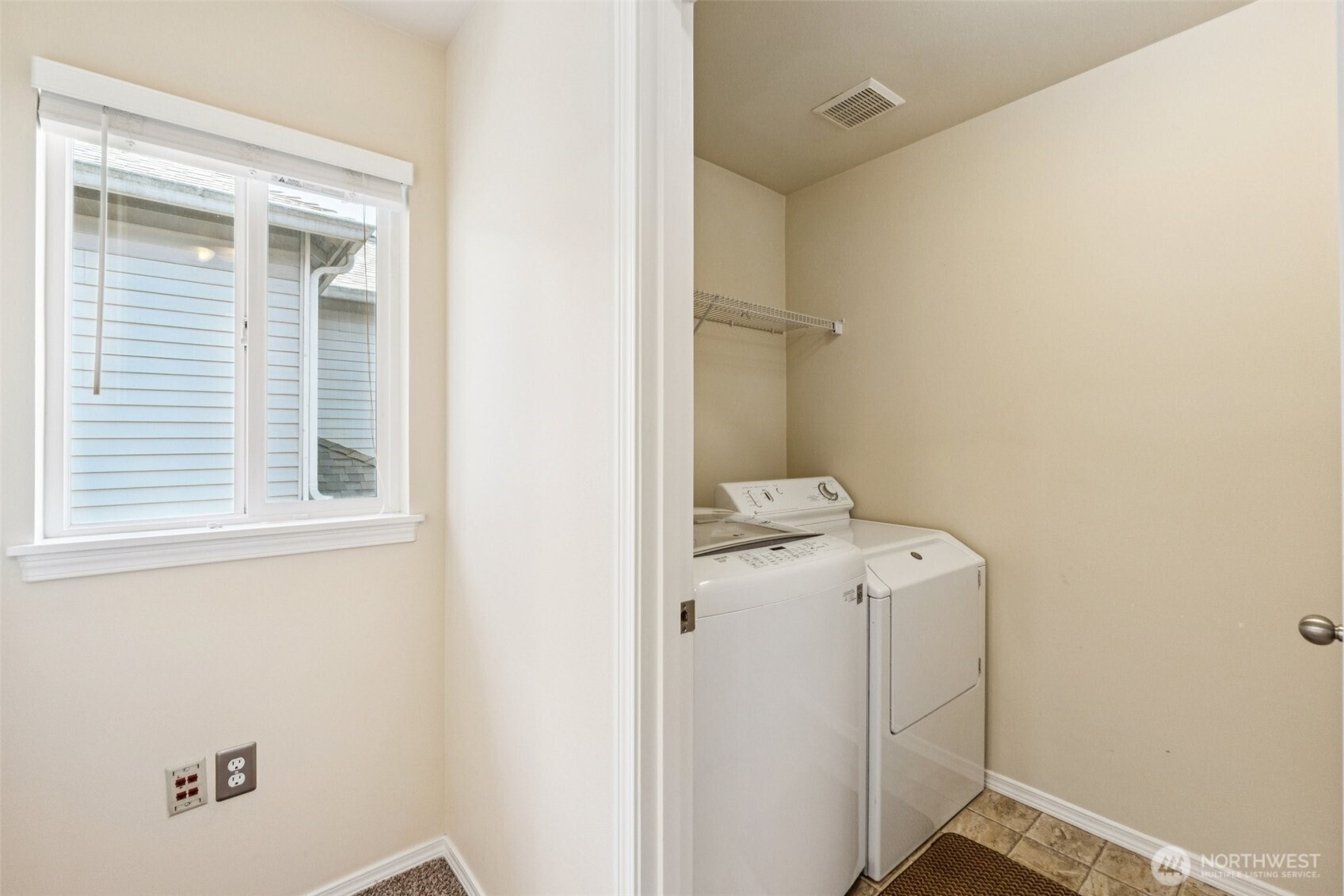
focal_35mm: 15
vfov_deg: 77.3
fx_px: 560
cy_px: 448
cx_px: 672
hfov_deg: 100.4
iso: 250
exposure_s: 1/8
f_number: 9
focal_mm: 10
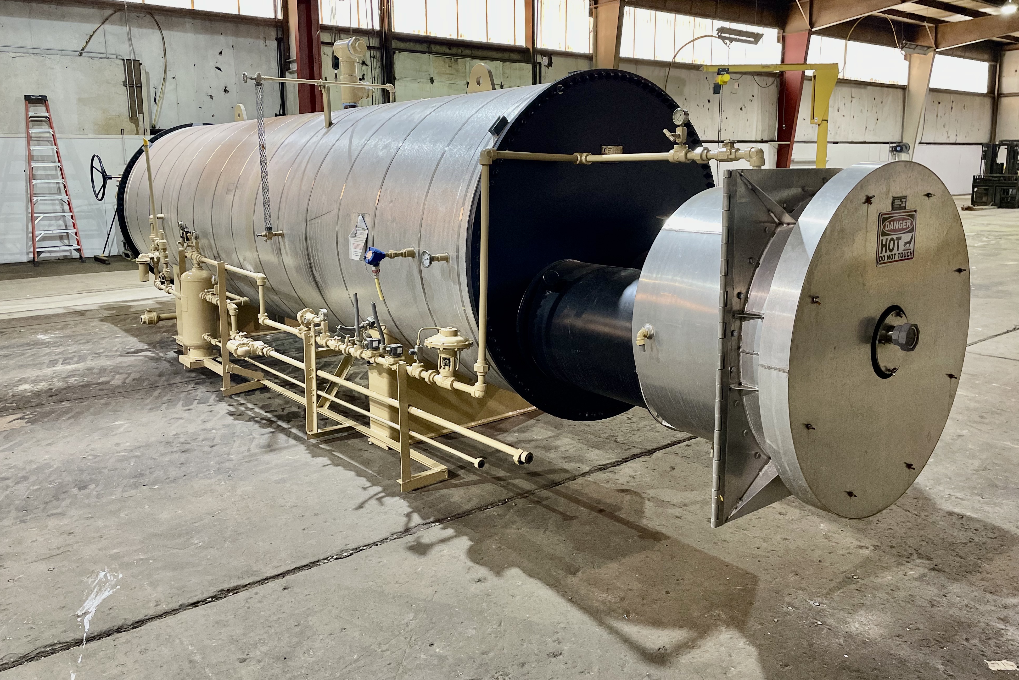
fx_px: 792
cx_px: 521
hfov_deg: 65.5
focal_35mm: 28
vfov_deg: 46.3
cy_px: 292
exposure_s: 1/60
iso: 250
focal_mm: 4.2
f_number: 1.6
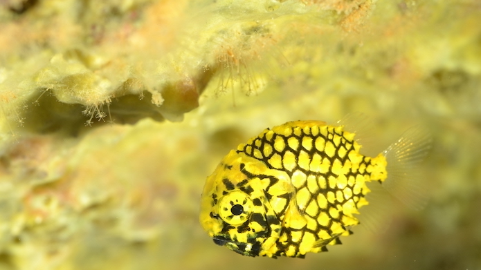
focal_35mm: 95
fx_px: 1212
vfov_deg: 12.7
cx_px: 242
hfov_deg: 22.5
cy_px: 144
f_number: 11
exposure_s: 1/100
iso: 200
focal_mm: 60
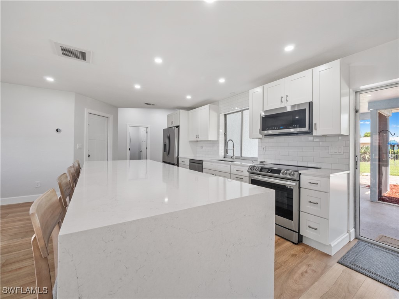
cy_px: 150
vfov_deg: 85.7
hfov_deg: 102.1
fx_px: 161
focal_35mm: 14
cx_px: 200
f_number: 7.1
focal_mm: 7
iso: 200
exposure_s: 1/10
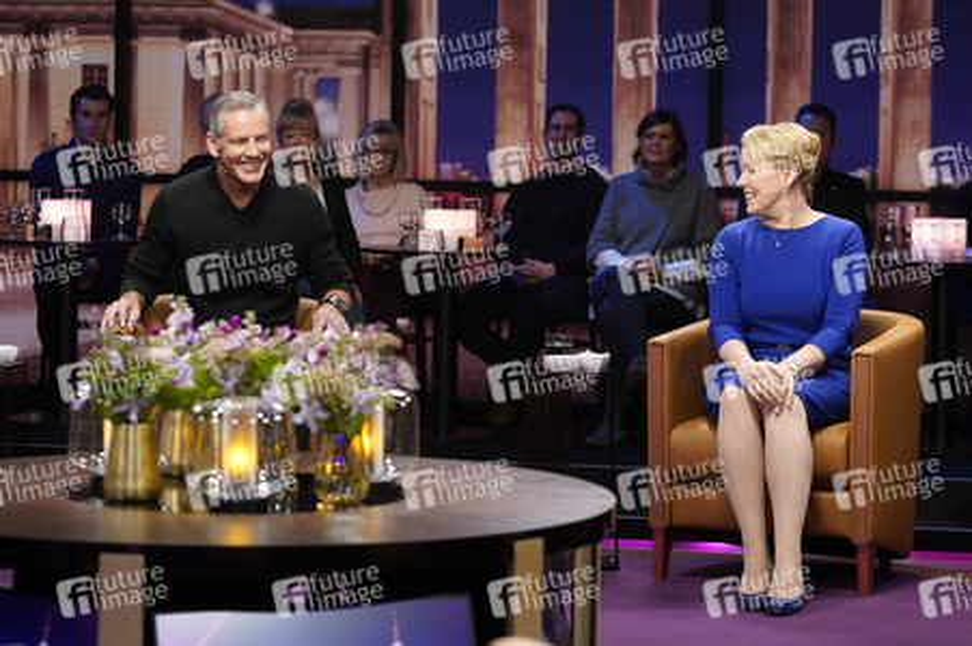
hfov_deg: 23.9
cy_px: 323
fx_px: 2293
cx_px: 486
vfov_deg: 16.0
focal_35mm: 85
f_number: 2.8
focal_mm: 85
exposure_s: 1/160
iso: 1600
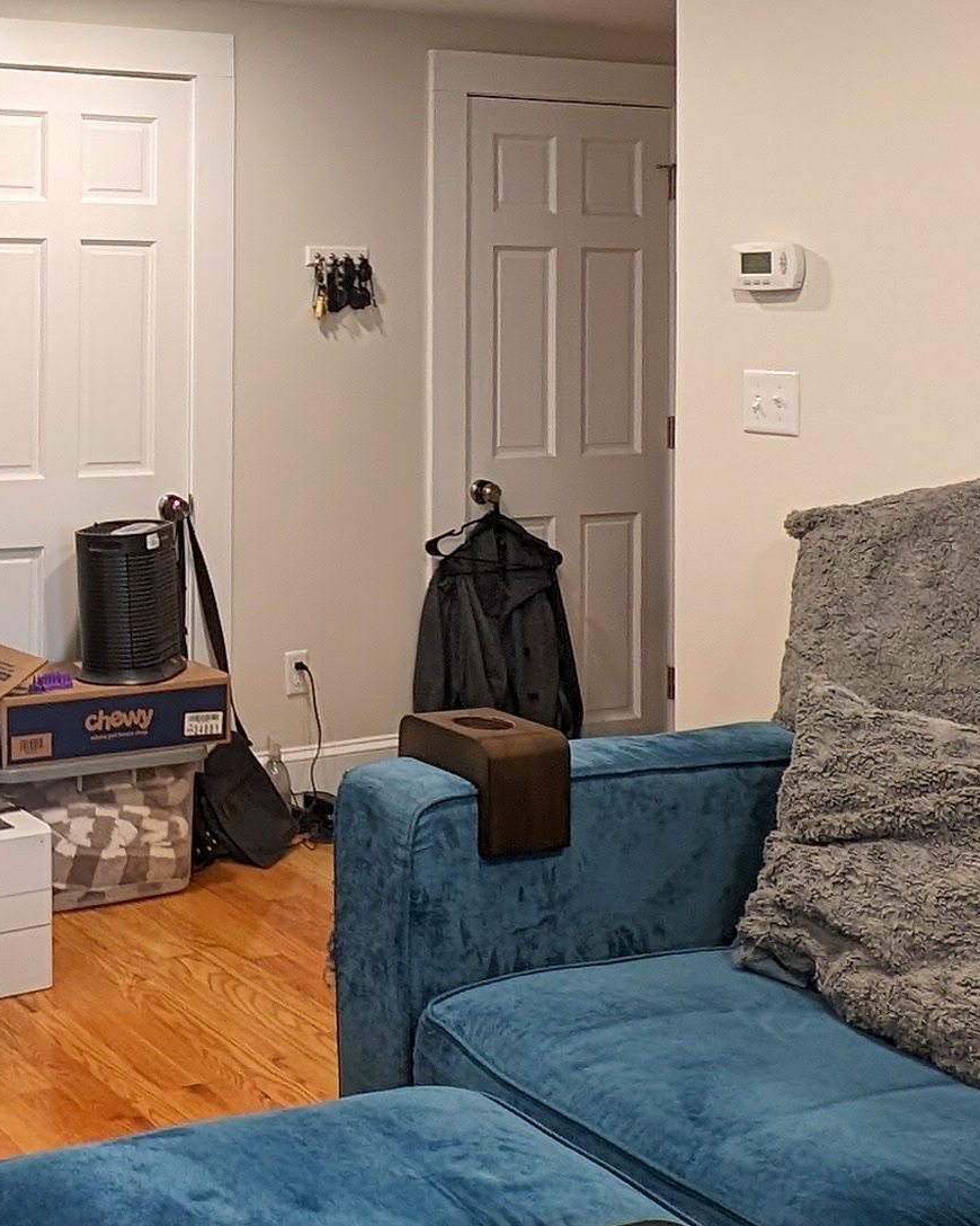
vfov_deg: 40.7
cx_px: -125
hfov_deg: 30.2
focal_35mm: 44
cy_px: 288
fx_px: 1596
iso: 95
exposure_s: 1/45.9
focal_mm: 2.23
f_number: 1.95
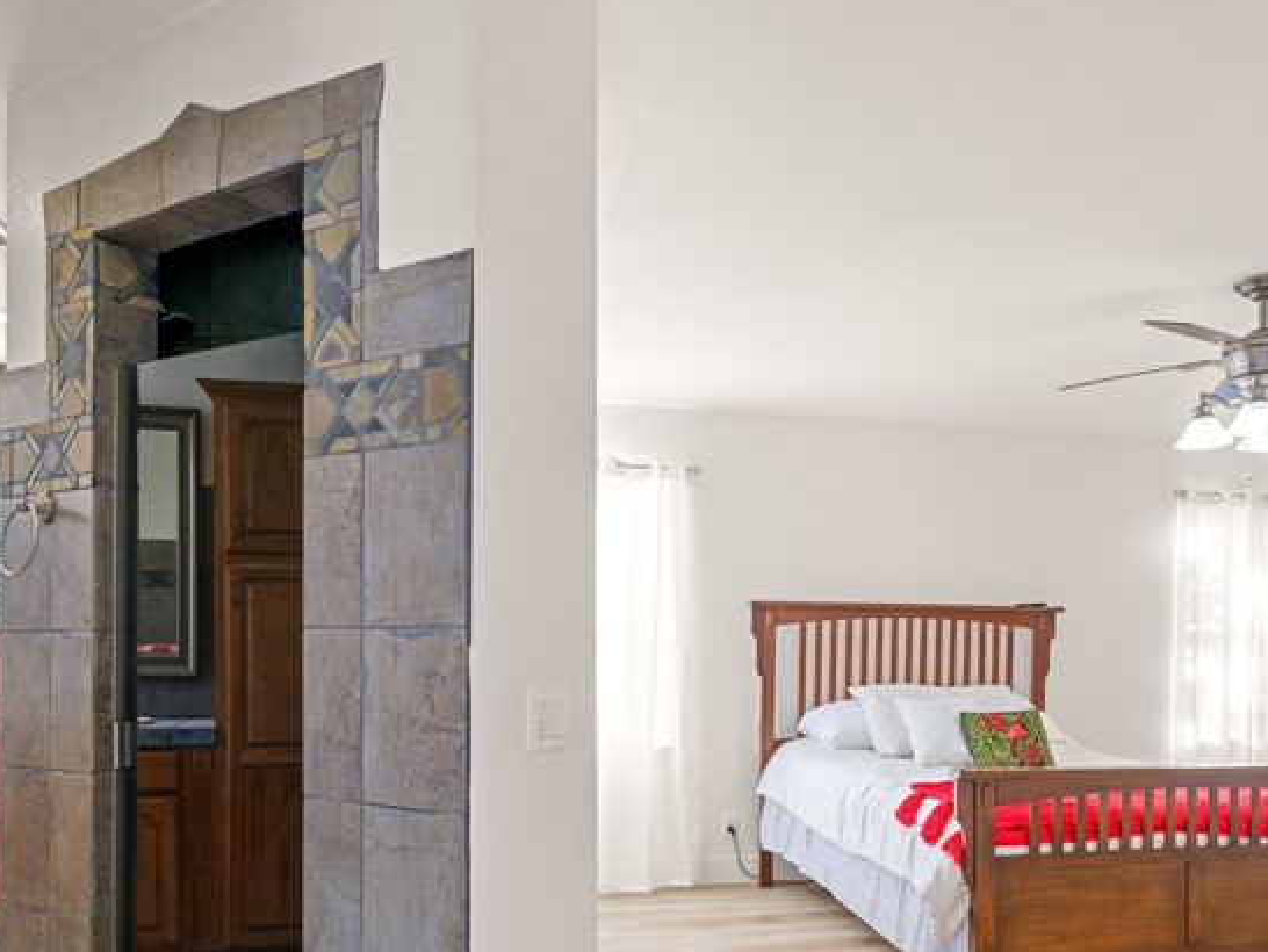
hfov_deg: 59.8
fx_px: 1099
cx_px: 694
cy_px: 657
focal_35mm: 30
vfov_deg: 45.9
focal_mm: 20
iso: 1250
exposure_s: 1/13
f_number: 7.1
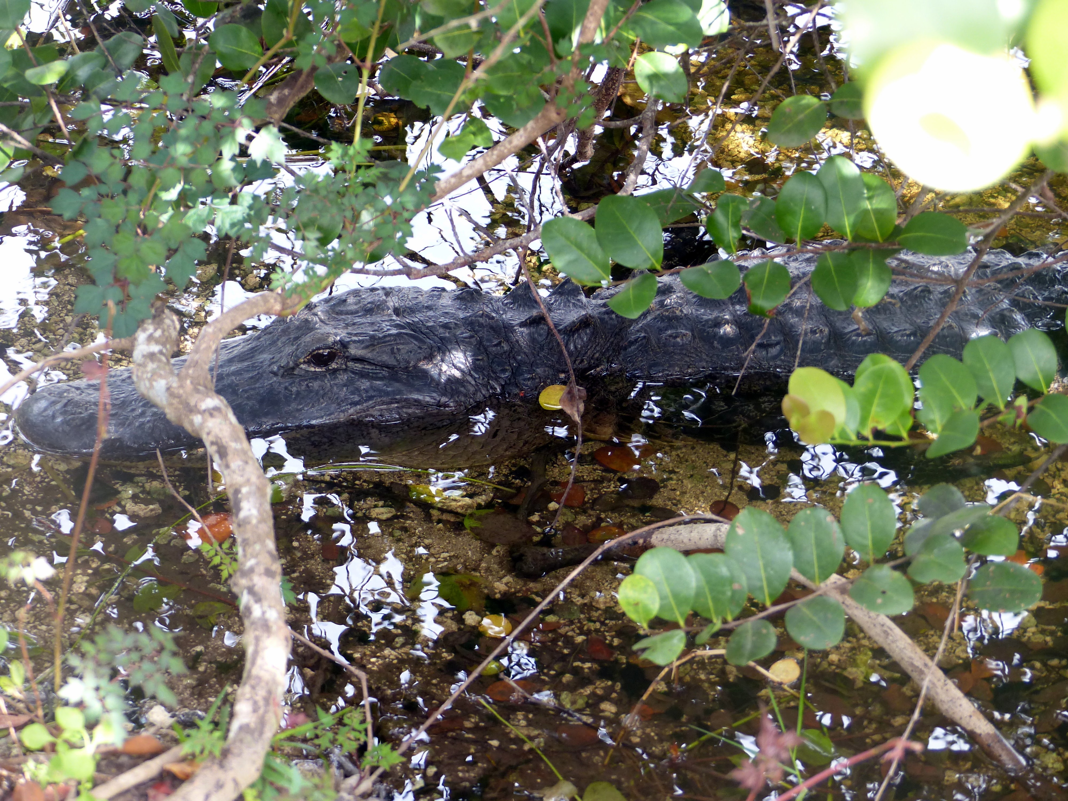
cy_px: 400
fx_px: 3671
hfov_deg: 16.6
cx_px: 534
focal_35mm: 119
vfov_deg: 12.5
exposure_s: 1/60
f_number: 2.8
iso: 160
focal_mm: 21.4
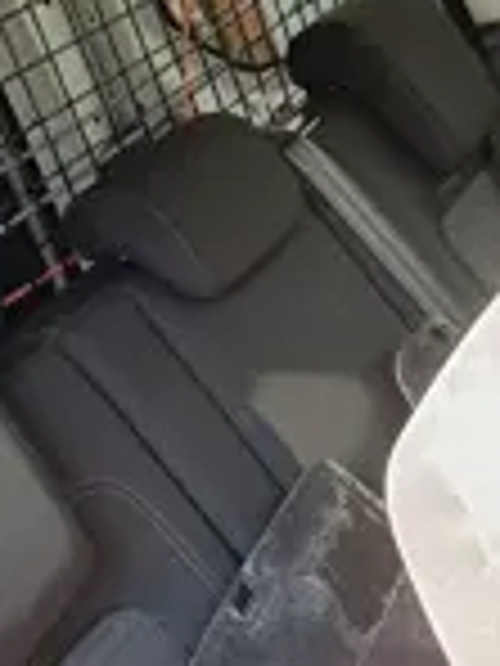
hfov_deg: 22.5
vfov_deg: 29.8
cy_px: 387
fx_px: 1252
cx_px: 176
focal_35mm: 65
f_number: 1.88
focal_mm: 5.59
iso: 148
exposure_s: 1/101
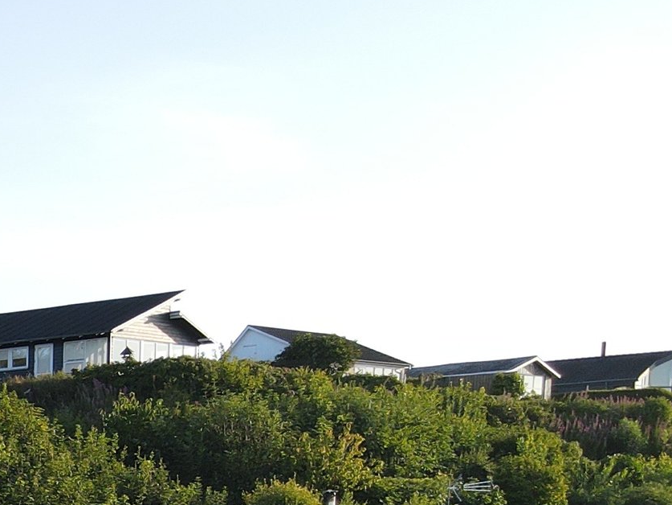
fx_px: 1670
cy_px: 778
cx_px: -438
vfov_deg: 15.7
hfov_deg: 18.9
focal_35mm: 86
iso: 100
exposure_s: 1/200
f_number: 2.8
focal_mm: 4.5
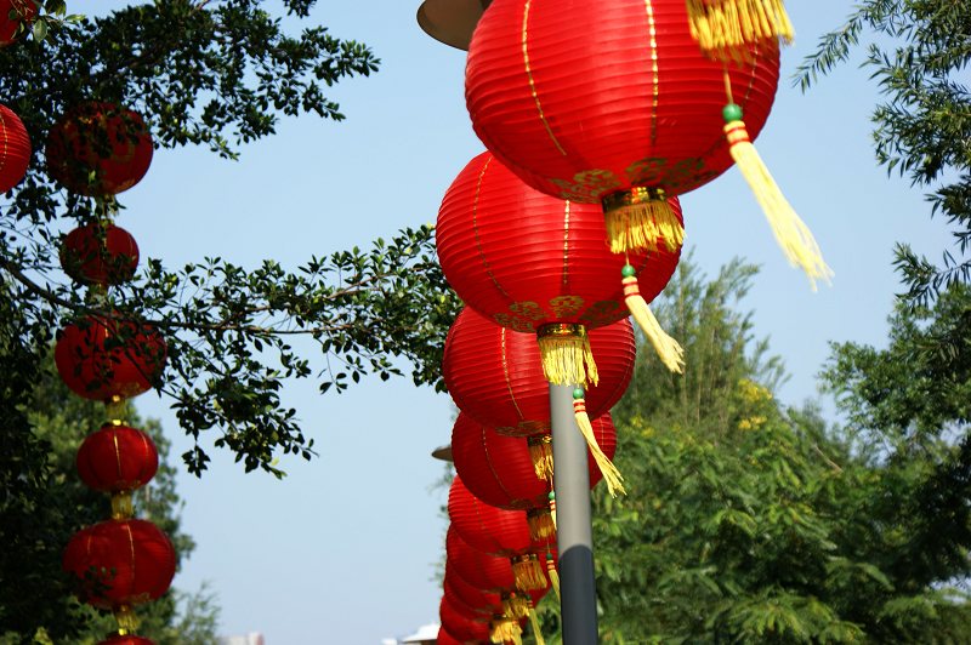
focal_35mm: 90
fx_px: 2425
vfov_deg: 15.2
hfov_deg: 22.6
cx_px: 486
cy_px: 322
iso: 100
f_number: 5.6
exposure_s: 1/200
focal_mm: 60
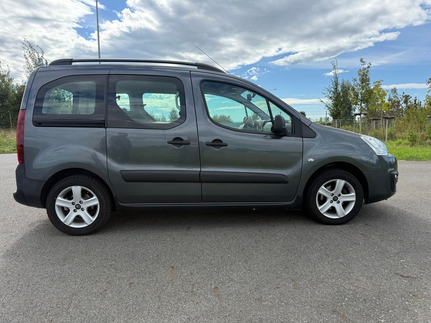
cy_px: 162
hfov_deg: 71.6
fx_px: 299
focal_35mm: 24
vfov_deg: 56.8
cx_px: 216
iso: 100
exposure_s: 1/3953
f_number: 1.78
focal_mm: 6.76
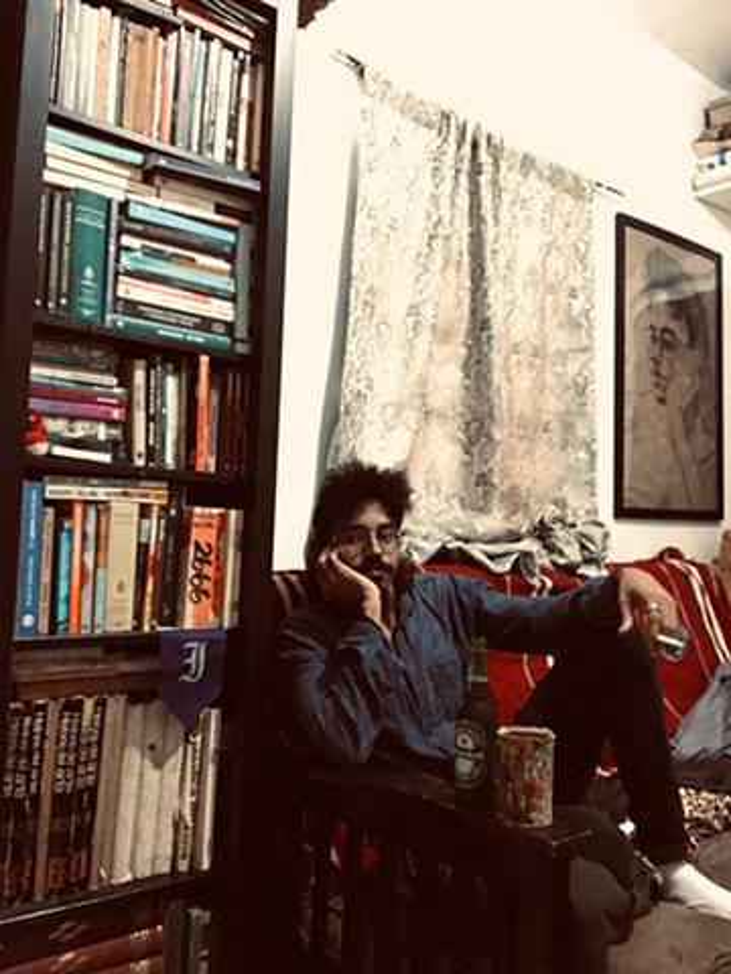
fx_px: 901
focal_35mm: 32
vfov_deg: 56.8
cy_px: 487
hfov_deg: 44.2
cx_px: 366
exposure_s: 1/15
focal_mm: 2.9
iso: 500
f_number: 2.2
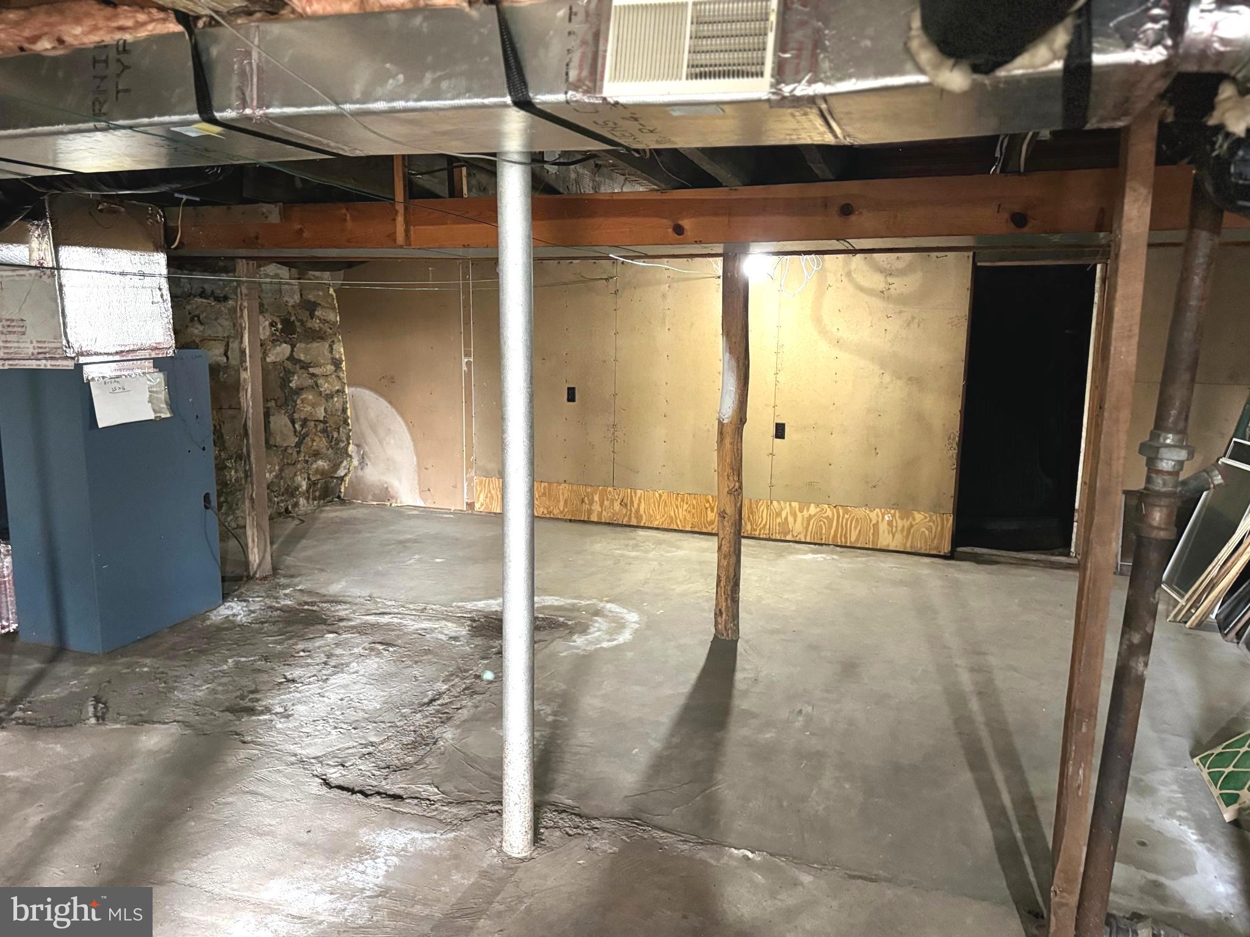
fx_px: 867
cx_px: 625
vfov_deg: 56.8
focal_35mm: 24
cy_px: 468
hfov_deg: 71.6
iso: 1000
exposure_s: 1/39
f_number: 1.78
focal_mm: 6.76
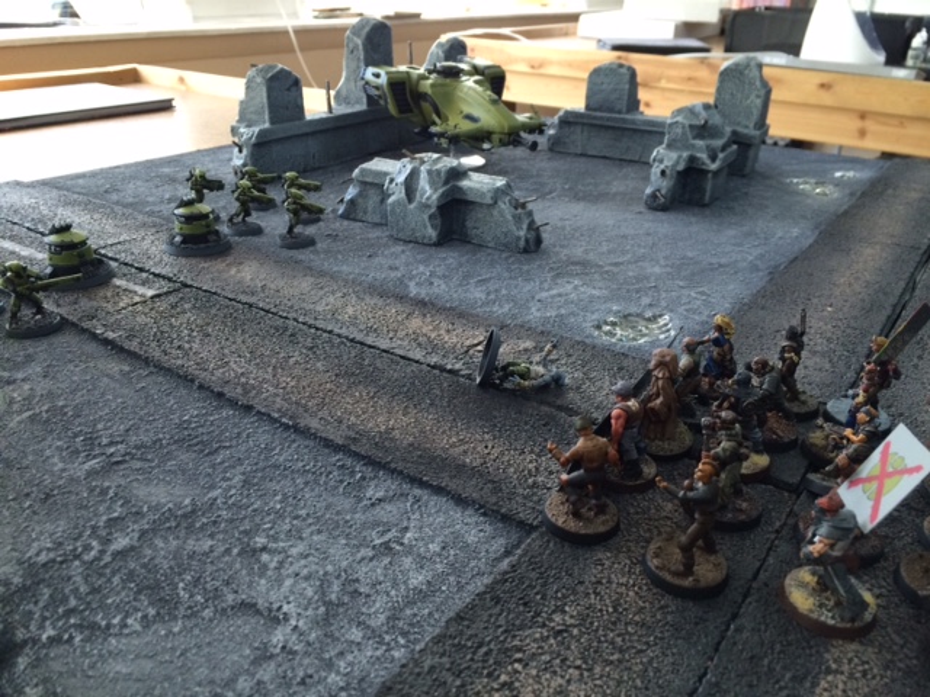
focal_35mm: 29
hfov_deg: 61.7
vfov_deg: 48.2
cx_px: 465
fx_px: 779
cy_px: 348
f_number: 2.2
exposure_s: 1/30
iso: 64
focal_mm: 4.15
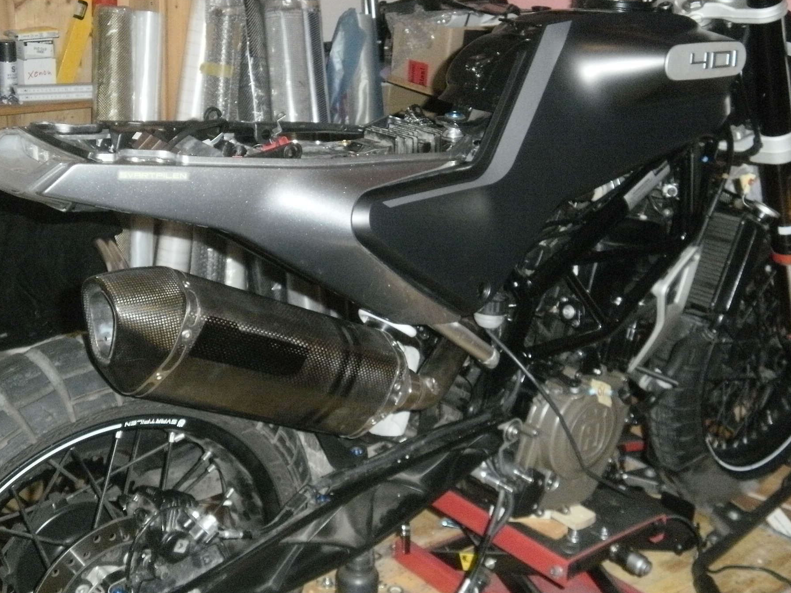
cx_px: 378
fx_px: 1120
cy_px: 311
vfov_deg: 29.7
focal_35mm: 49
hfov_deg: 38.9
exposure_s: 1/250
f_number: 3.4
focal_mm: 7.61
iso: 640
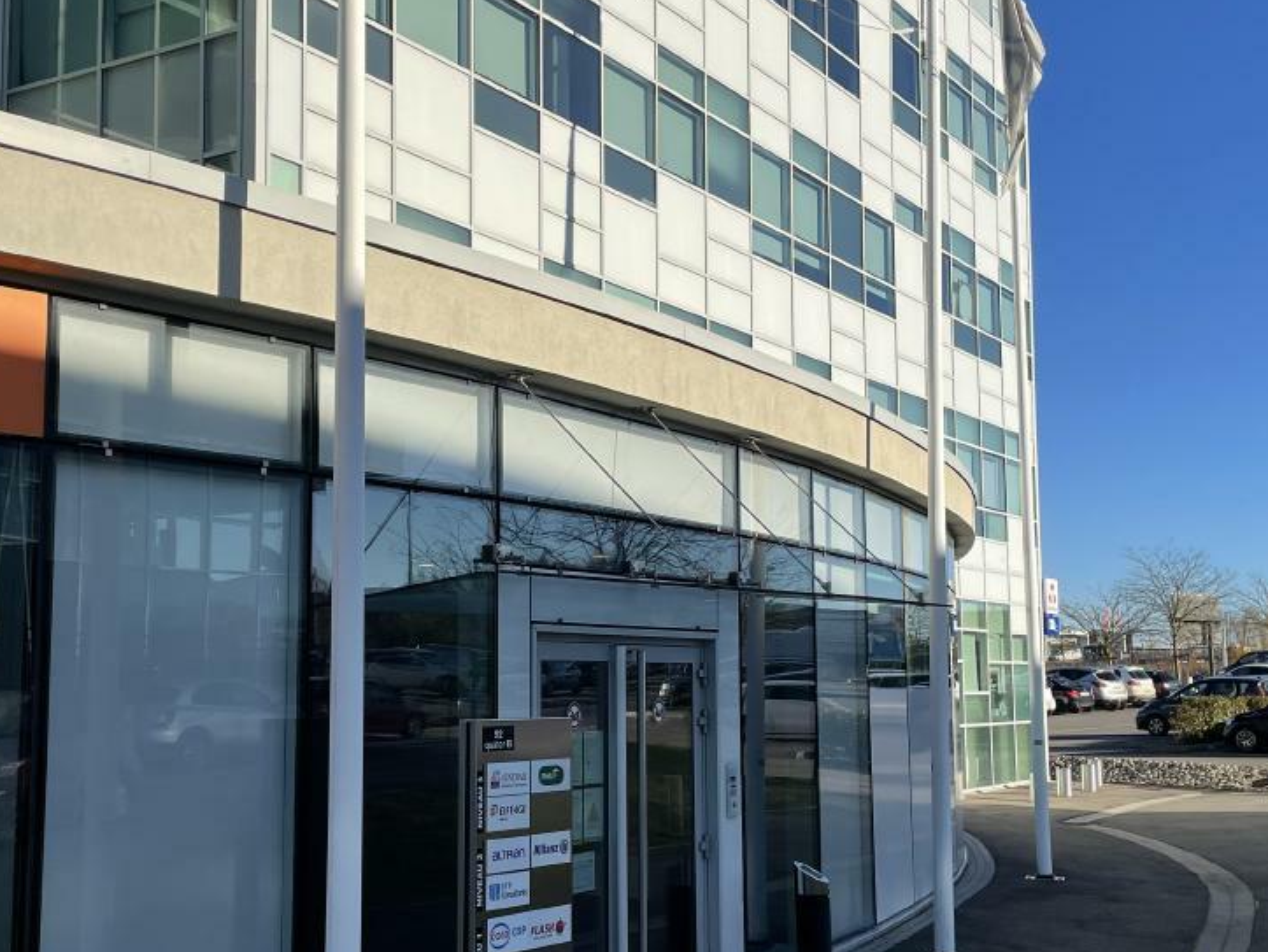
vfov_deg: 31.5
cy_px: 494
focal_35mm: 46
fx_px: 1686
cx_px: 593
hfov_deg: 41.2
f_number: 1.6
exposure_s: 1/4651
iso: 32
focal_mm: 4.2
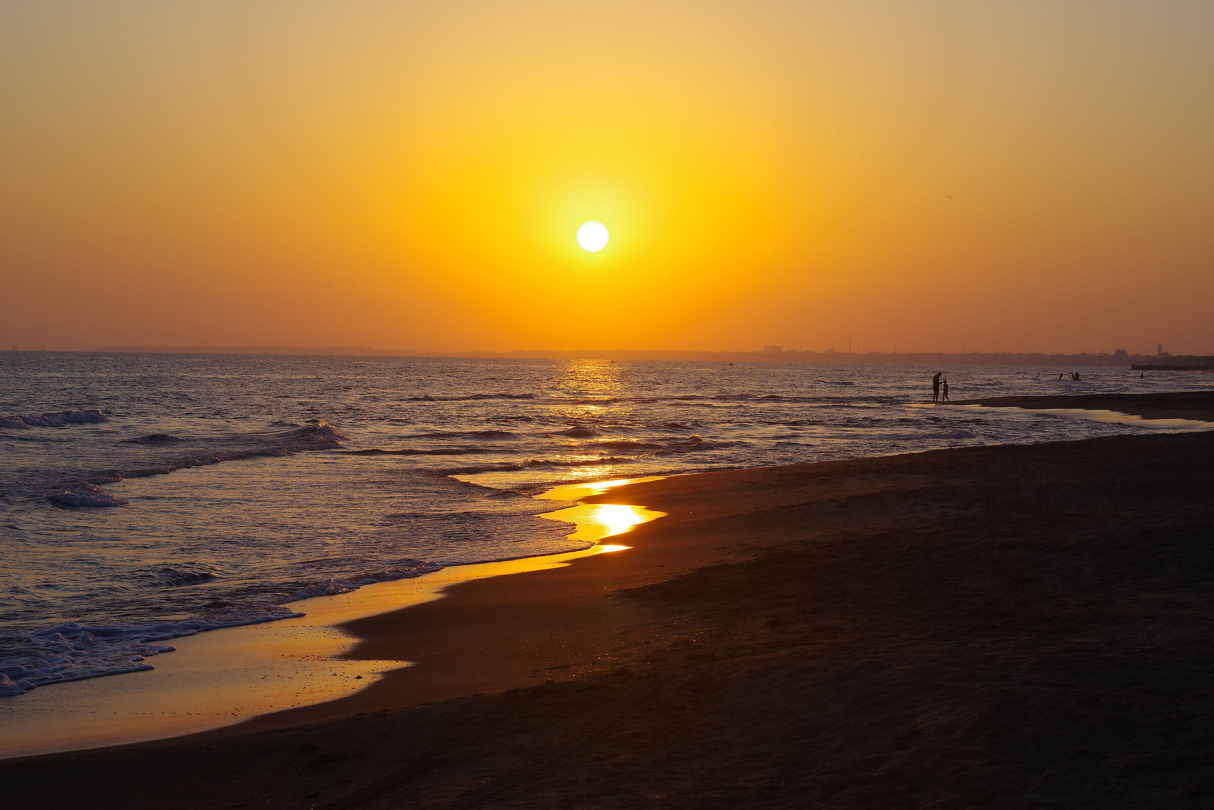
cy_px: 405
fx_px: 2867
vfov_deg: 16.1
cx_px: 607
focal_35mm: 85
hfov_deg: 23.9
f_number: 11
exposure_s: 1/200
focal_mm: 85
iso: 200
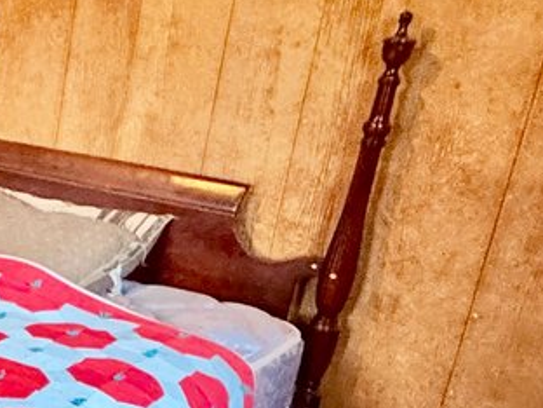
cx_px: -292
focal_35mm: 68
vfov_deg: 21.4
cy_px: 309
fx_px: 1067
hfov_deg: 22.8
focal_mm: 2.22
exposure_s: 1/60
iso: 800
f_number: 2.2
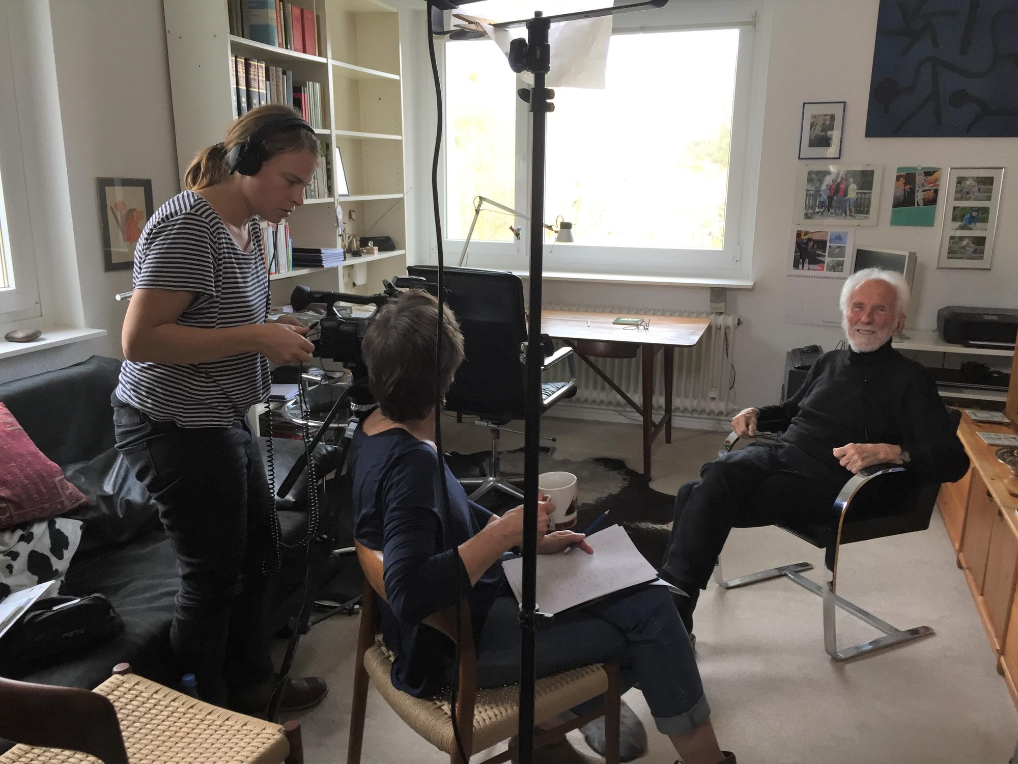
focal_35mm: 29
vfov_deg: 48.2
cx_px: 509
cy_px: 382
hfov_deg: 61.7
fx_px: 853
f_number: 2.2
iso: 32
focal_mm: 4.15
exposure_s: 1/33
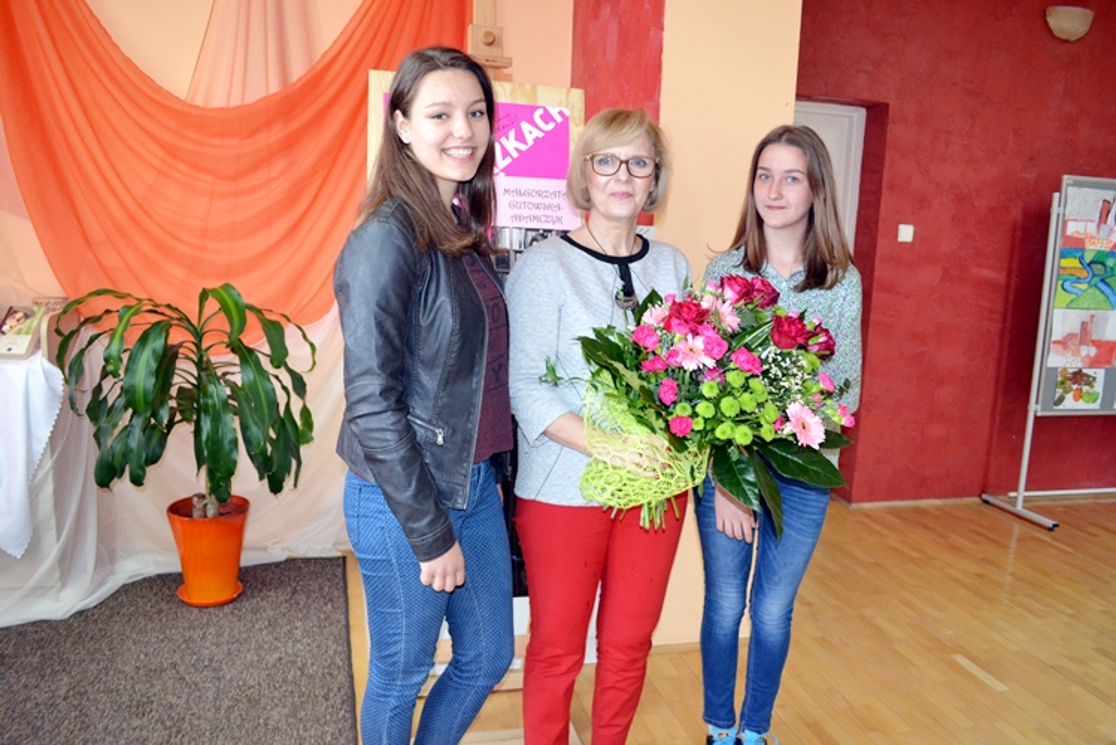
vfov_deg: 47.9
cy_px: 372
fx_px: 837
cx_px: 558
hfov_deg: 67.4
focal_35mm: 27
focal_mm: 18
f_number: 3.5
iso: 1800
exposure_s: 1/60
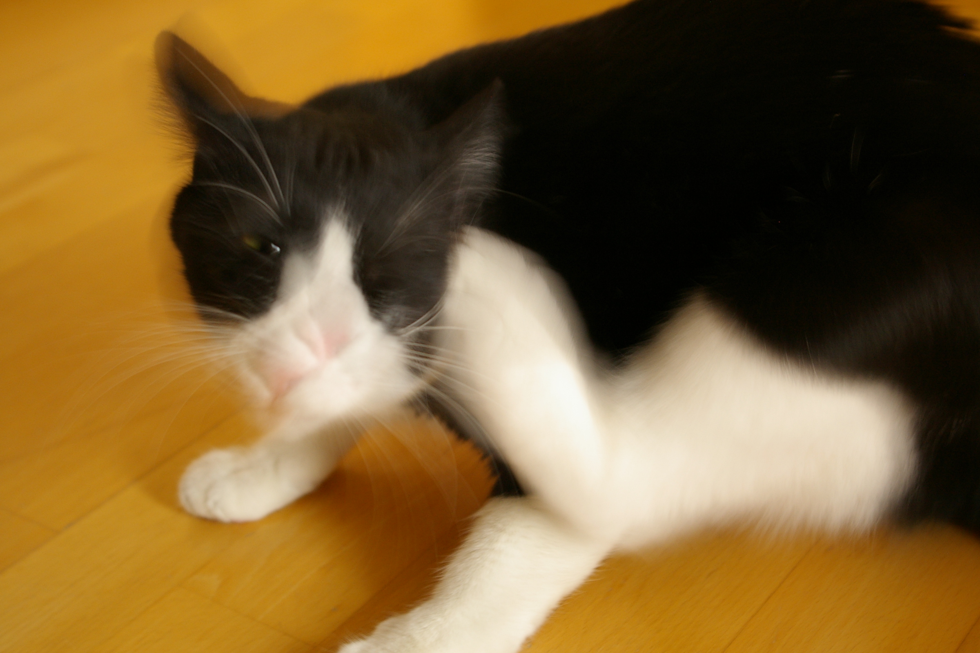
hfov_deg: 33.4
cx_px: 490
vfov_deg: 22.6
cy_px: 326
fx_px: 1633
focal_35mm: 60
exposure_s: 1/8
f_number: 4.5
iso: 400
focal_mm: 40
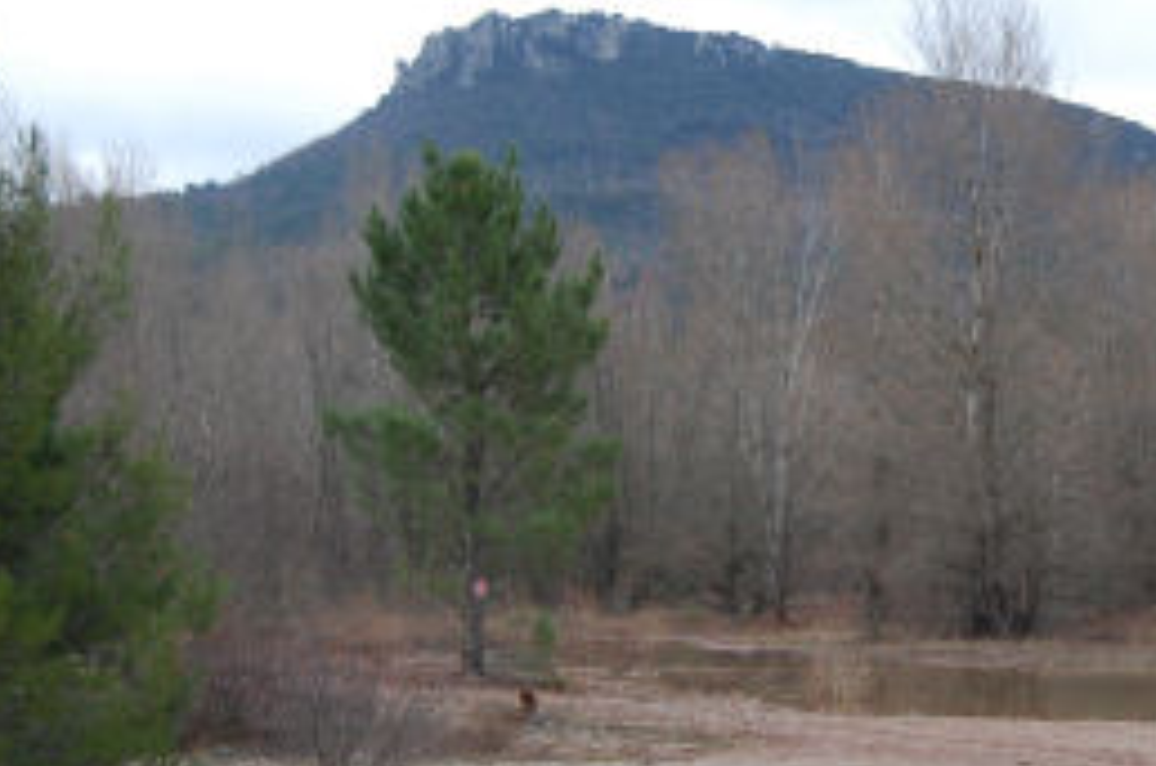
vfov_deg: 13.8
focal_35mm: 99
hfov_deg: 20.5
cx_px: 847
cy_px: 417
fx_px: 3173
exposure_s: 1/500
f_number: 4.5
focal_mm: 34
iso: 500
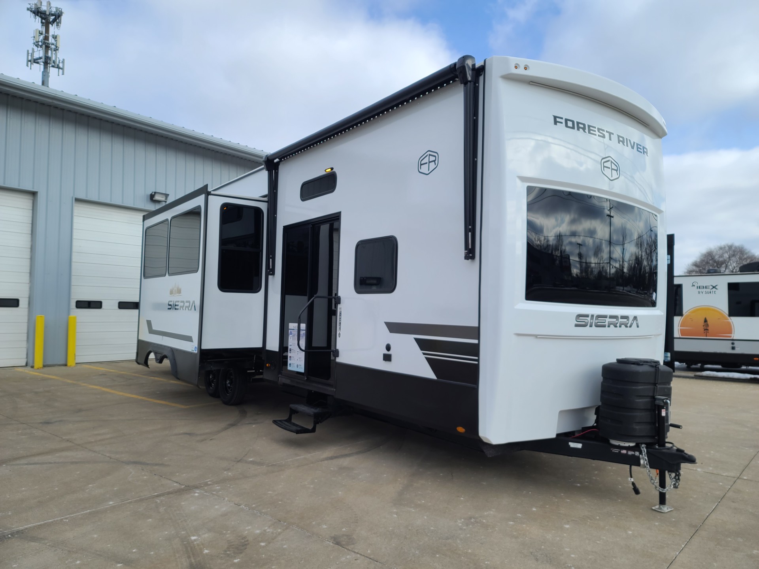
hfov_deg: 69.4
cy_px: 284
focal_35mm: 25
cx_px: 380
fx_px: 548
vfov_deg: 54.9
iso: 16
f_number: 1.8
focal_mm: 7
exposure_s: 1/679
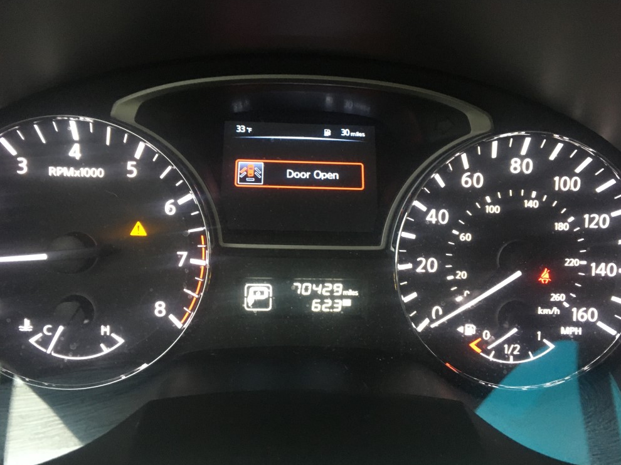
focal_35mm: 30
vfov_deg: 46.8
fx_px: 538
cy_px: 234
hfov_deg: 60.0
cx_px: 310
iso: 200
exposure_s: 1/24
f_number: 2.2
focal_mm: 4.15
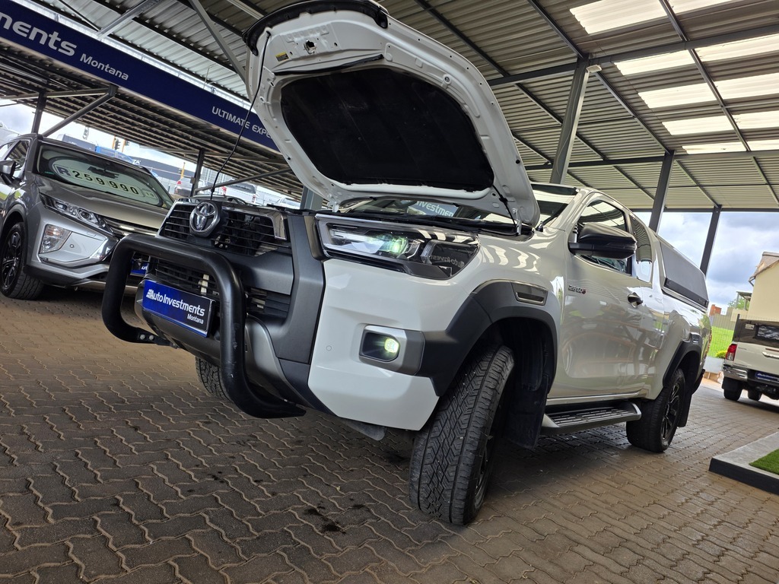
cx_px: 390
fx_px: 518
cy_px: 292
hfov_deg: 73.9
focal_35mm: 23
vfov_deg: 58.9
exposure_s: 1/1588
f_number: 1.7
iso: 80
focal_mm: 6.25
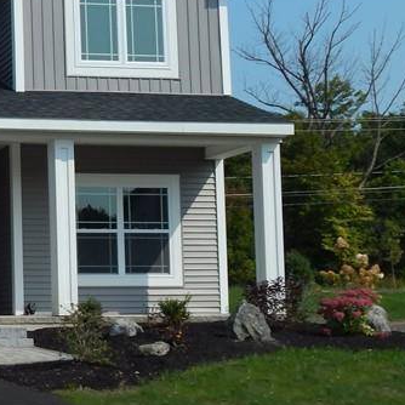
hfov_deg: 18.6
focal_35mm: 84
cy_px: 255
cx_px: -171
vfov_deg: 20.6
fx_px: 1112
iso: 125
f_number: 6.5
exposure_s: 1/800
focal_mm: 5.6
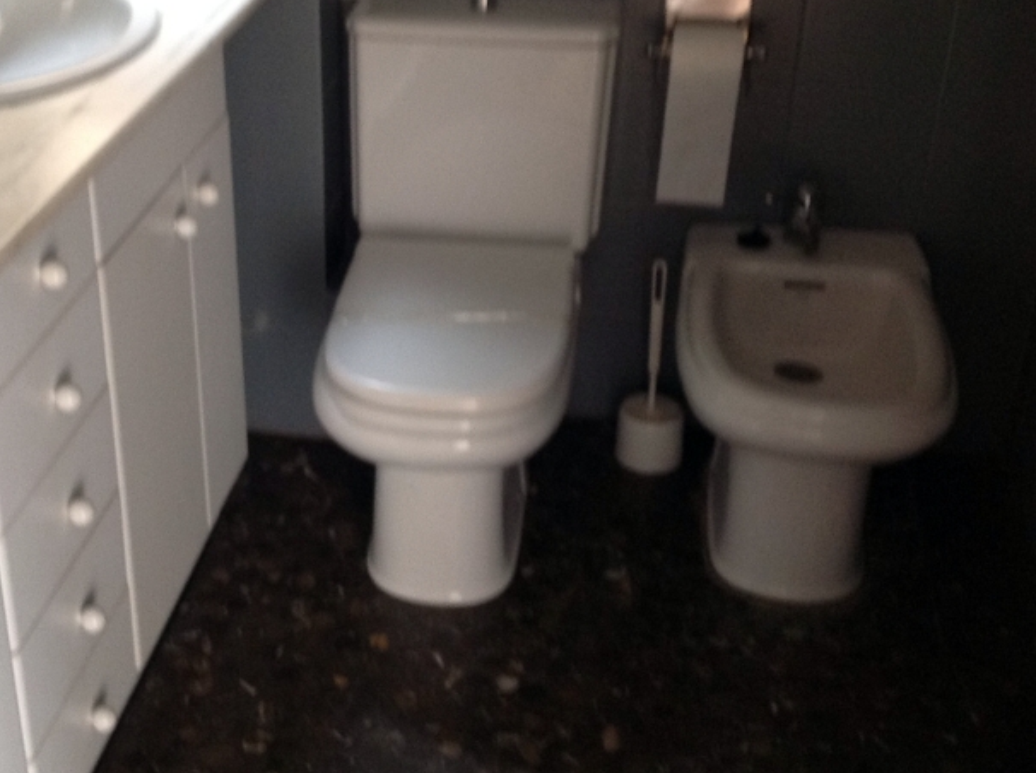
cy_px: 304
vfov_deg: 27.9
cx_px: 301
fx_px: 1553
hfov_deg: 36.3
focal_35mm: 52
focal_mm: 4.28
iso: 200
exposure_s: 1/15
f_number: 2.4
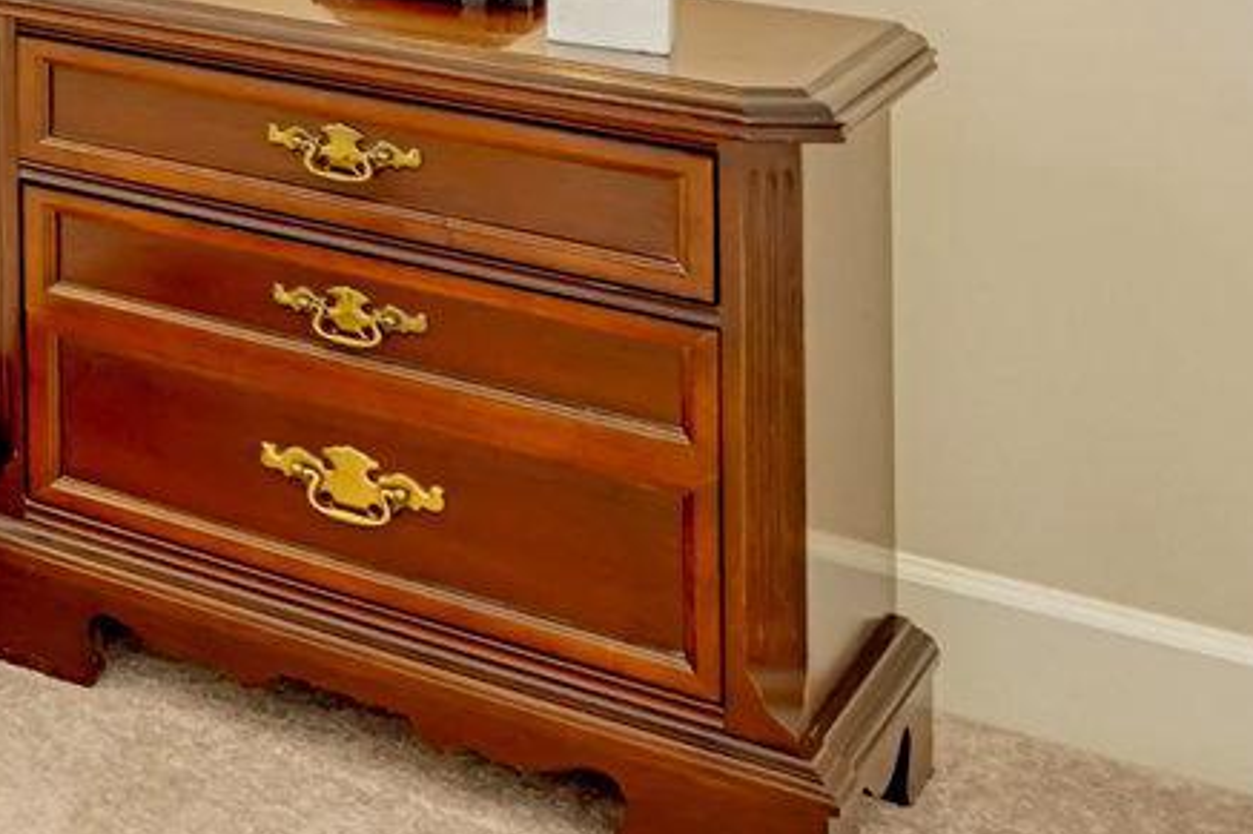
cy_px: -583
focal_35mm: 75
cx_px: -1505
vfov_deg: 15.9
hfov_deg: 16.6
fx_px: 2609
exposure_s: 1/25
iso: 1250
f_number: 8
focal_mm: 16
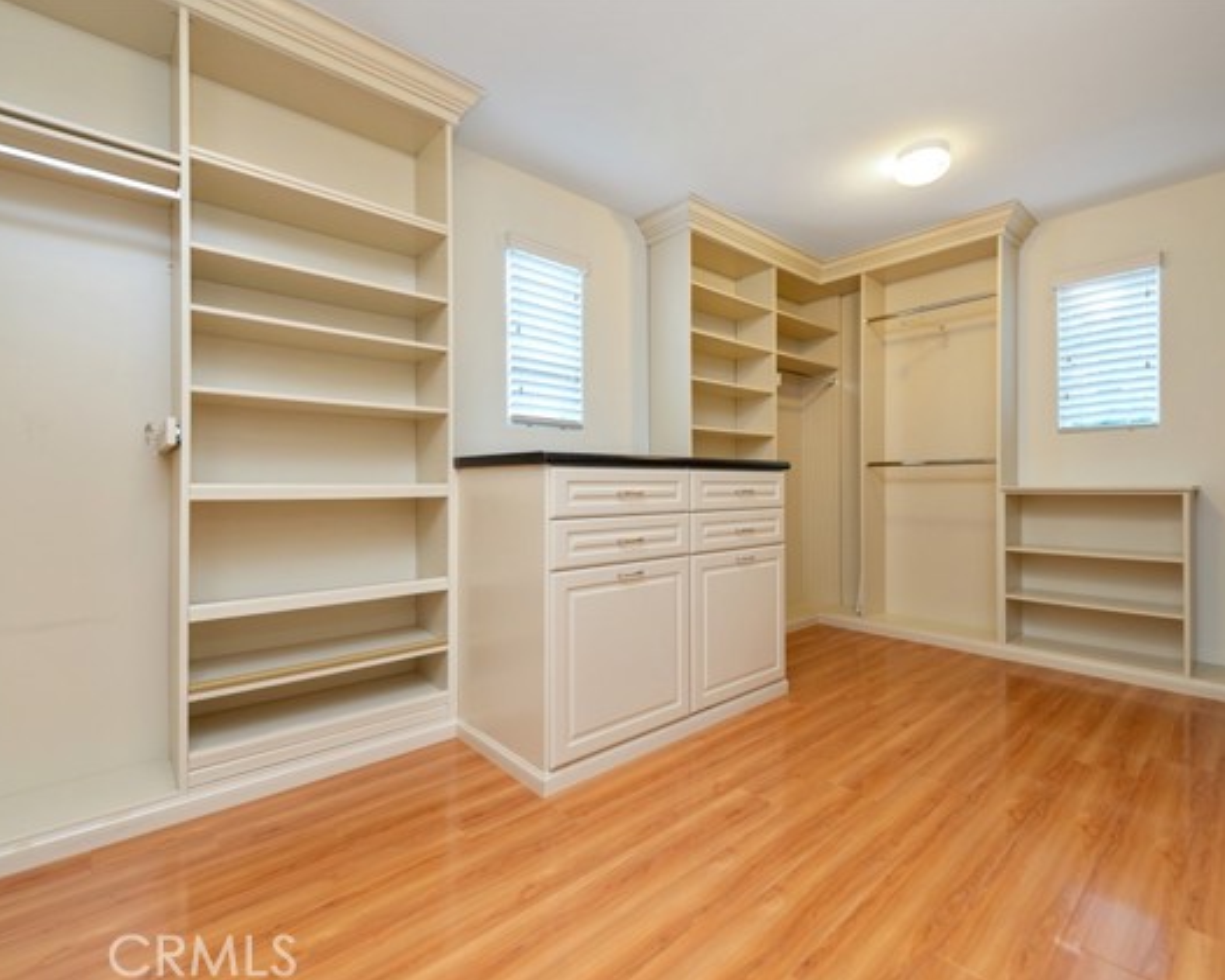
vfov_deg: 80.4
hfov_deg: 93.0
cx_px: 651
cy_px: 492
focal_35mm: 16
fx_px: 580
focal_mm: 14
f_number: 4
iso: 450
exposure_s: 1/60
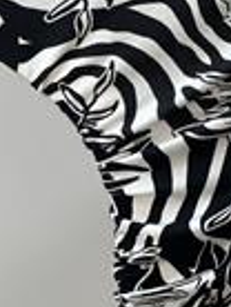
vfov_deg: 8.8
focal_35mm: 223
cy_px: 31
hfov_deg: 6.7
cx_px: 184
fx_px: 1978
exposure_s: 1/100
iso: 160
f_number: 2.8
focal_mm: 9
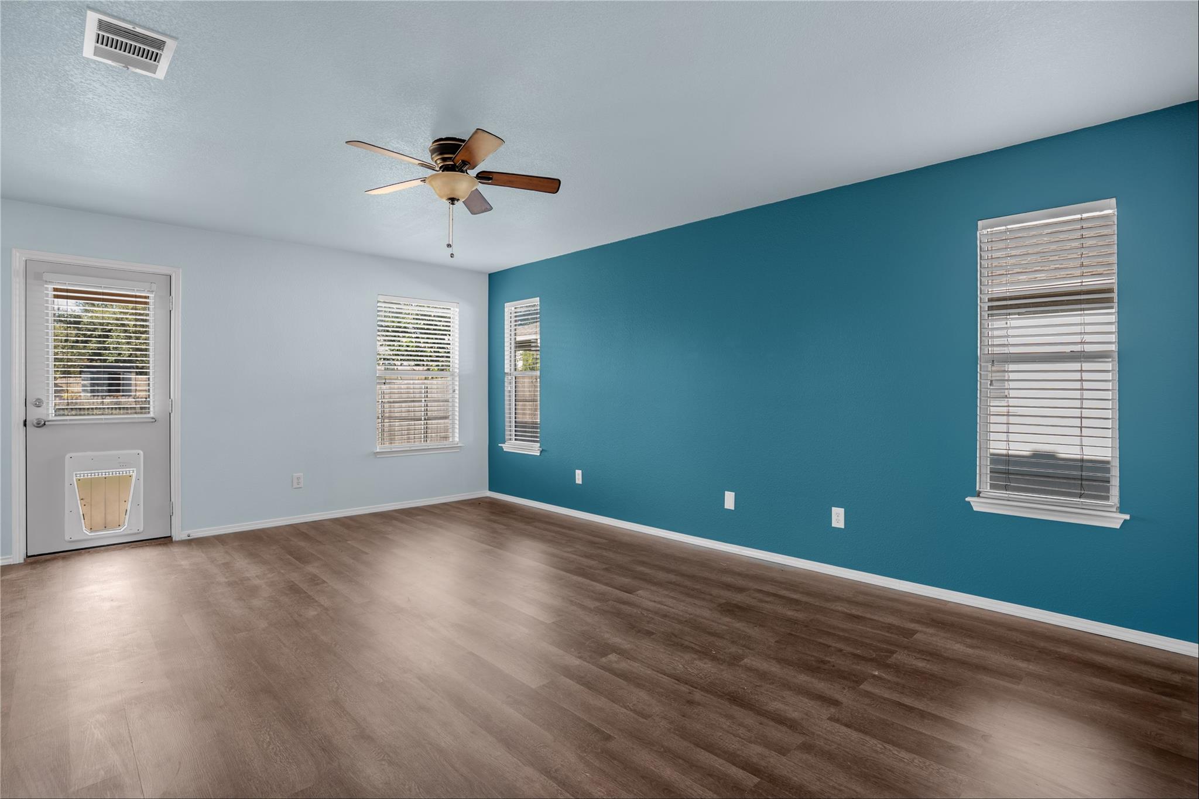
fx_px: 566
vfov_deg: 70.4
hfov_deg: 93.3
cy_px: 400
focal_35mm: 17
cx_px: 600
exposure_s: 1/13
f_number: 4
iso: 100
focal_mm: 17
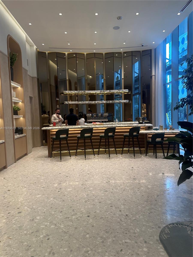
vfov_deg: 71.6
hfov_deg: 56.8
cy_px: 128
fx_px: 178
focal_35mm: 24
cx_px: 96
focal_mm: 6.86
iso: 125
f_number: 1.78
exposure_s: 1/120
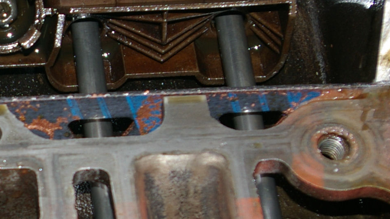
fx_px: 2048
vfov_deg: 6.1
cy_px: 176
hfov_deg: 10.6
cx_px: -152
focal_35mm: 198
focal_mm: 40
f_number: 4.5
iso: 200
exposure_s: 1/60
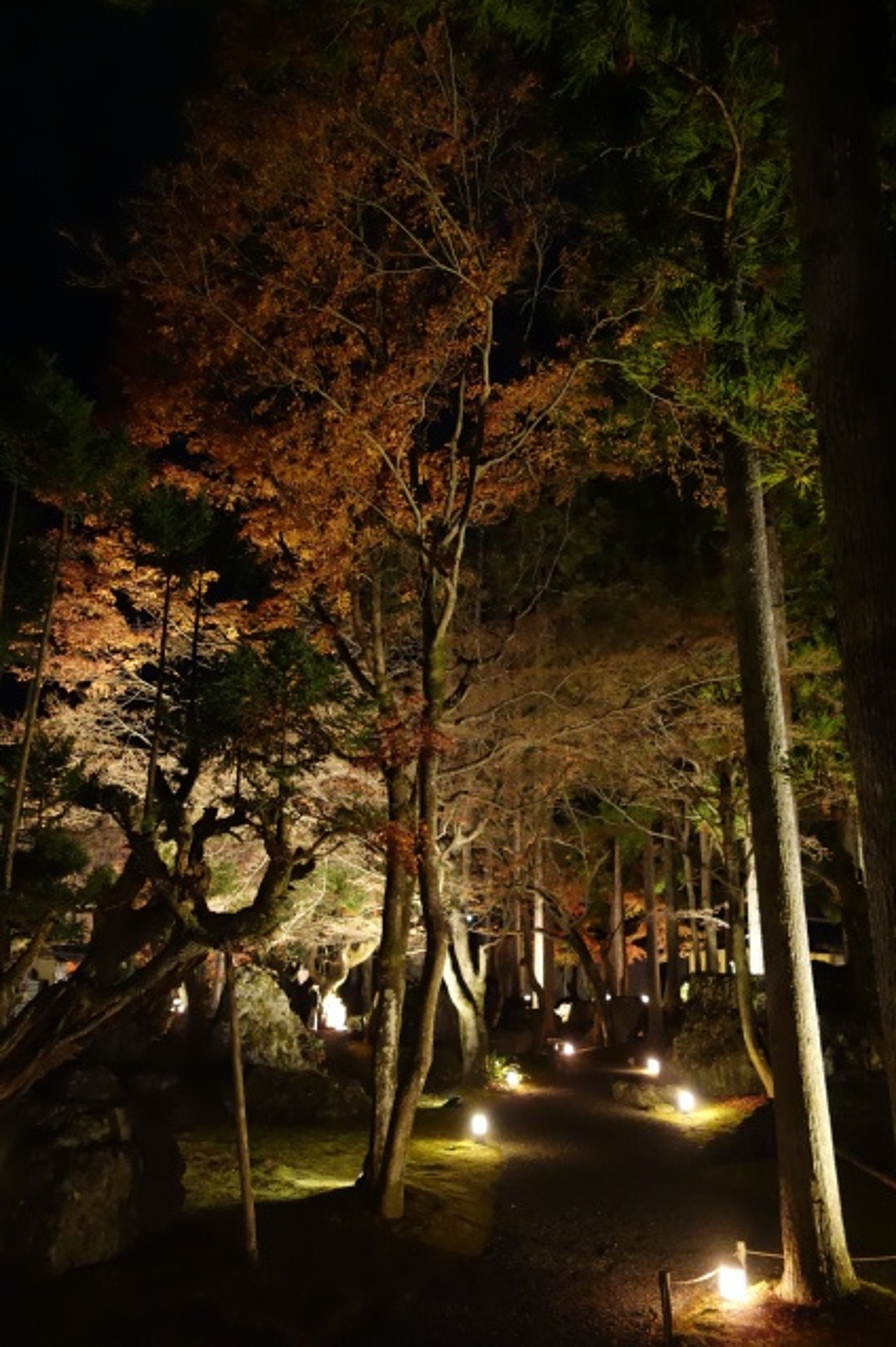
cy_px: 674
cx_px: 448
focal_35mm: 28
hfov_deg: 46.4
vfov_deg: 65.5
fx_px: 1046
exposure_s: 1/50
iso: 3200
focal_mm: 10.4
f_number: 1.8
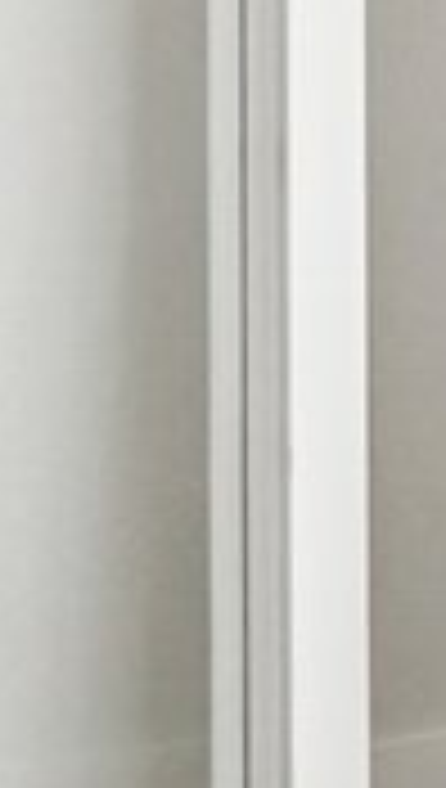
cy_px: -1344
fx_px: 4103
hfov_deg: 3.5
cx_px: 3847
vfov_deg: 9.3
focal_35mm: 196
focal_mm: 16
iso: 250
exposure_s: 1/60
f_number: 8
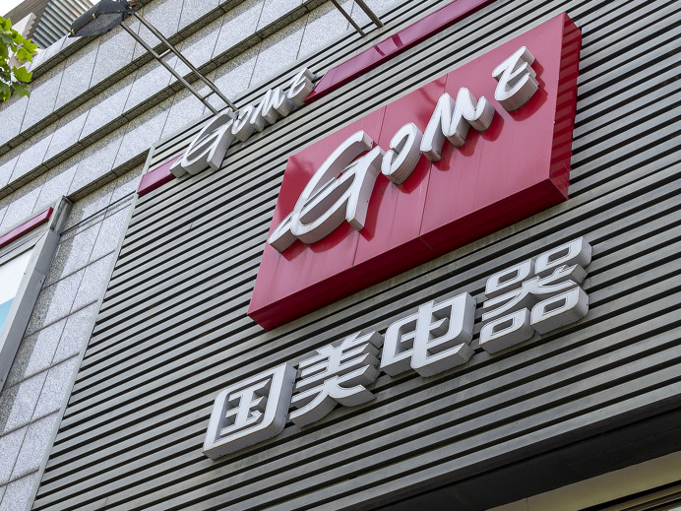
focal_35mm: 64
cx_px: 480
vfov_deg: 22.6
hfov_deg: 29.9
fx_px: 1259
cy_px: 409
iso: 100
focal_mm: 24
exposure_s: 1/125
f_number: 6.3
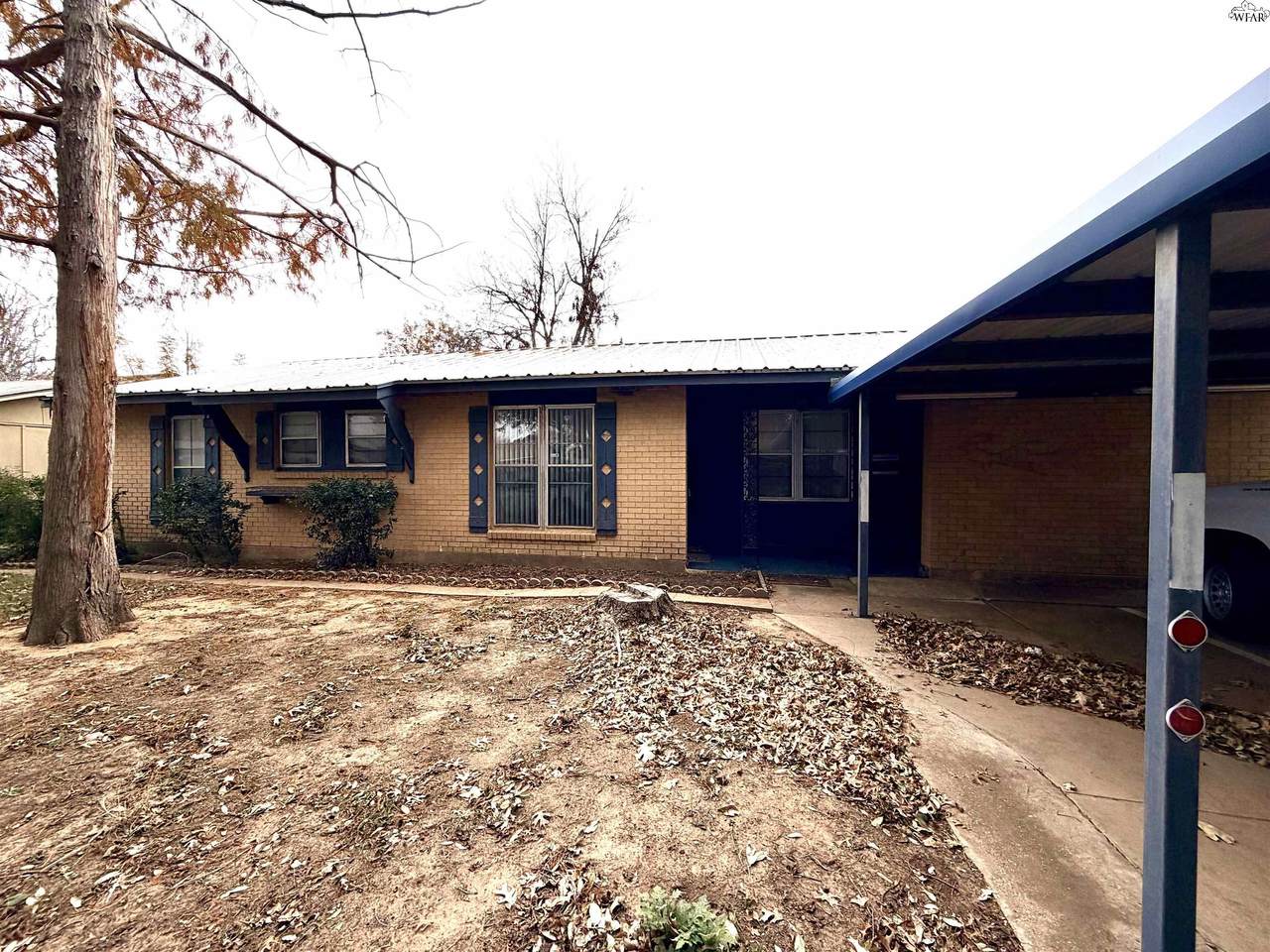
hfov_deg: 102.1
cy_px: 476
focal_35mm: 14
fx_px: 514
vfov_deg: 85.7
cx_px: 635
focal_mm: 2.22
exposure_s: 1/1050
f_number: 2.2
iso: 20
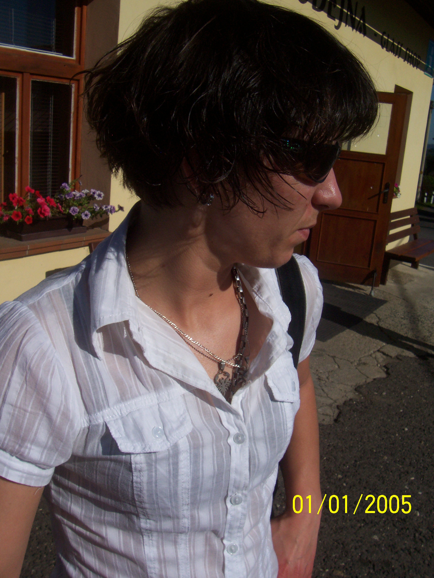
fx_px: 568
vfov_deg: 54.0
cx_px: 217
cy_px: 289
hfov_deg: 41.8
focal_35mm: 34
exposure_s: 1/1355
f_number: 5.1
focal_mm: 5.6
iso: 80
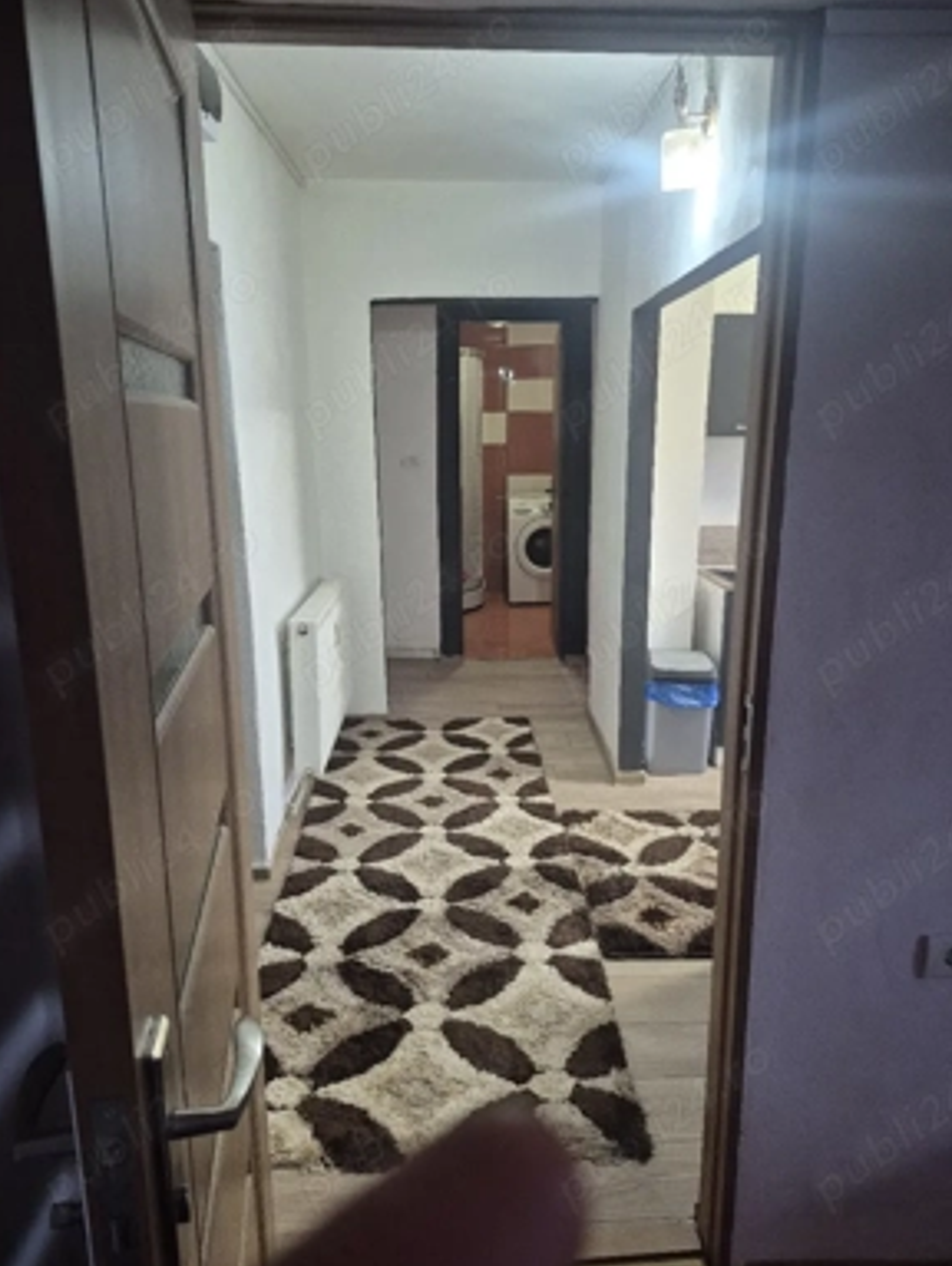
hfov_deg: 56.9
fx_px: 879
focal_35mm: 24
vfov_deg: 71.5
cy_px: 648
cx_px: 473
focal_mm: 5.4
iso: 400
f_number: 1.8
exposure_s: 1/100
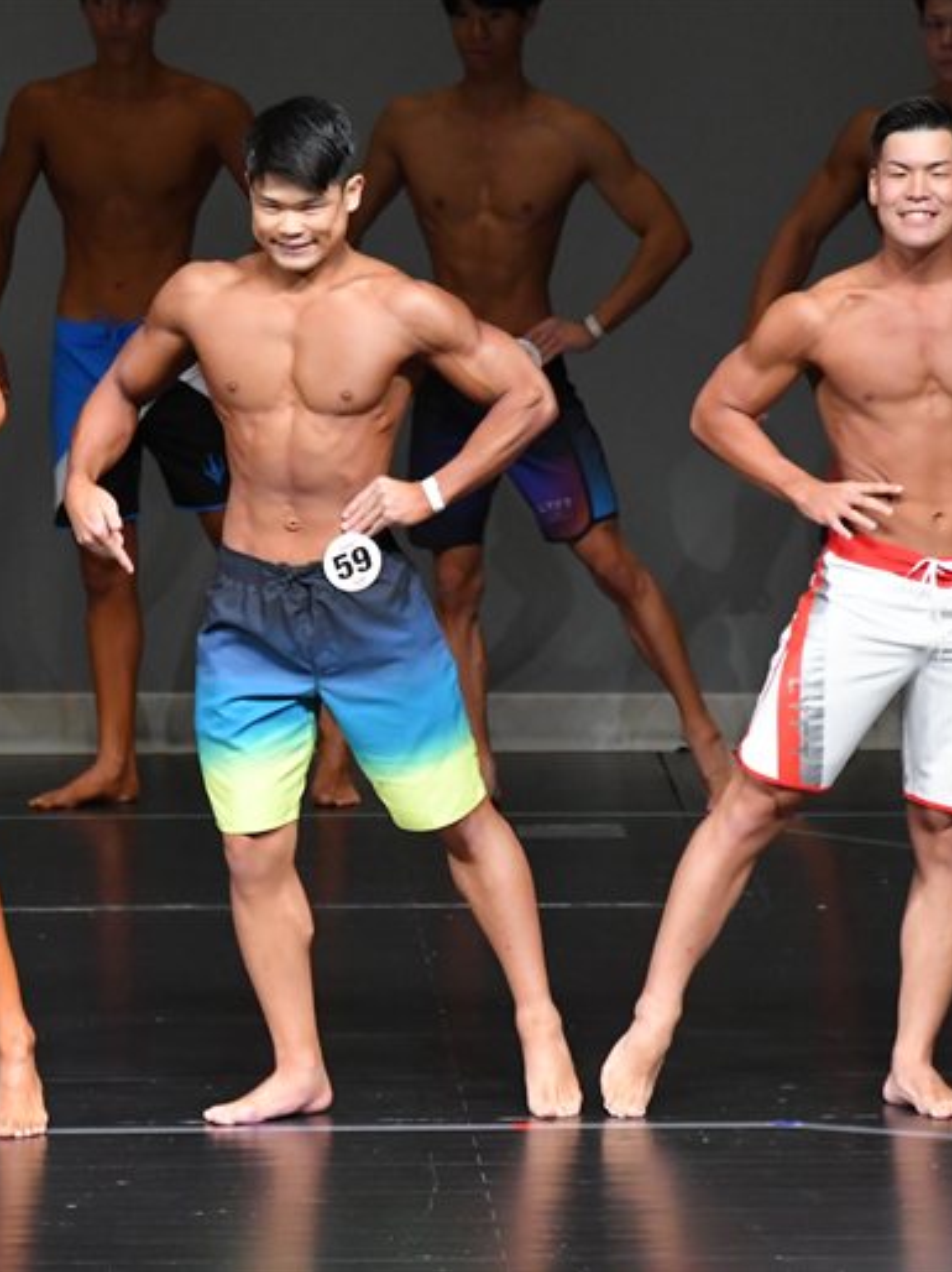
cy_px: 636
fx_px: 15964
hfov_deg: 3.4
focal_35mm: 435
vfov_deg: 4.6
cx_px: 382
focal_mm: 200
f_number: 5.6
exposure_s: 1/400
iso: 4000
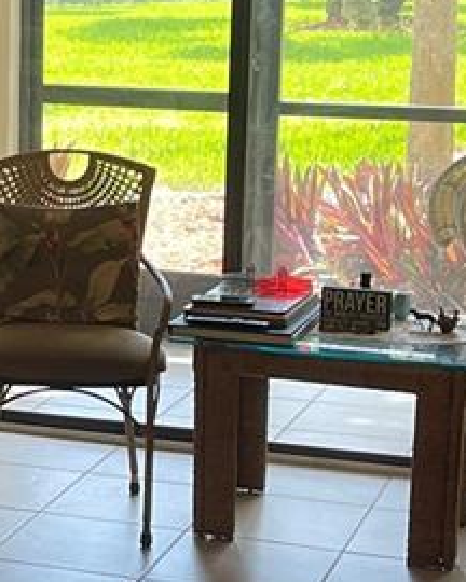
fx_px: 1948
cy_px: 278
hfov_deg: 13.5
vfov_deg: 17.0
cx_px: 2
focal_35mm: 113
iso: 125
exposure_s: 1/120
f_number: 1.6
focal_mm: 5.1
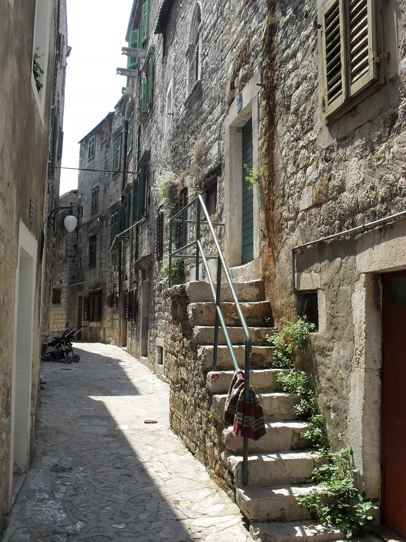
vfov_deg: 52.6
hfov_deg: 40.7
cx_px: 203
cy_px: 271
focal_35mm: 35
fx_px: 547
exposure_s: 1/125
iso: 100
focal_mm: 6.3
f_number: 8.4
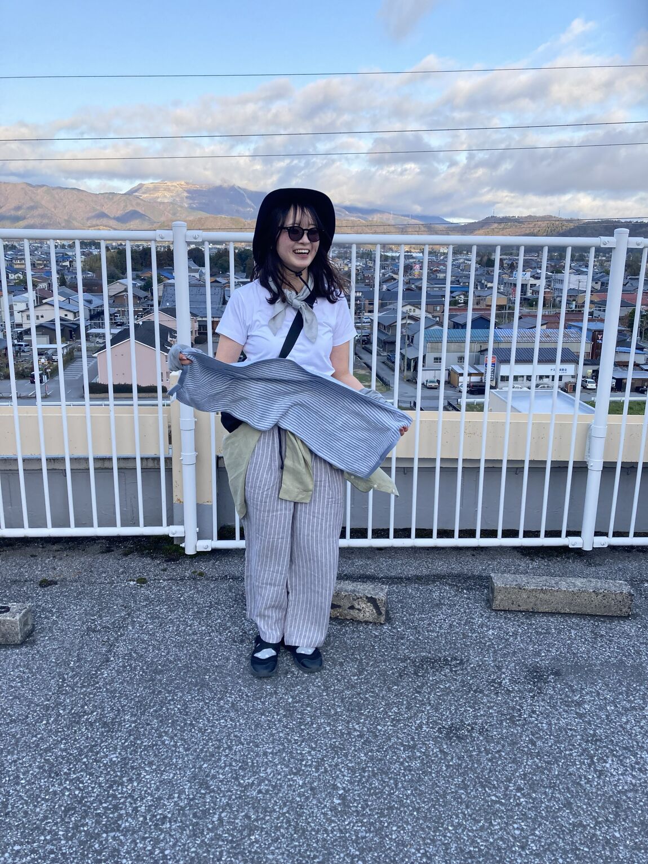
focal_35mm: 28
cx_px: 324
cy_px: 432
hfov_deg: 49.8
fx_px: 699
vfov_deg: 63.4
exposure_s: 1/522
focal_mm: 3.99
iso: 20
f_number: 1.8
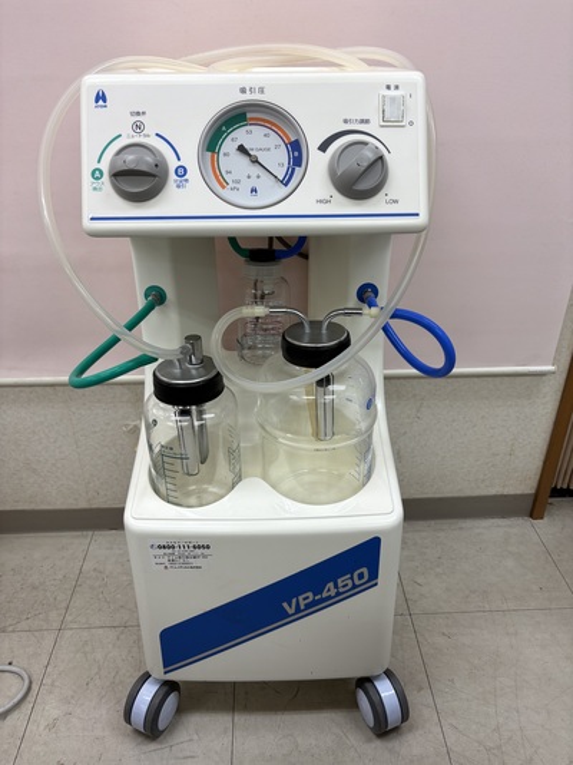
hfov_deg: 53.0
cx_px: 286
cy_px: 382
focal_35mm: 26
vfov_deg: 67.3
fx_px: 574
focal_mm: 5.96
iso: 32
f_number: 1.6
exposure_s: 1/120
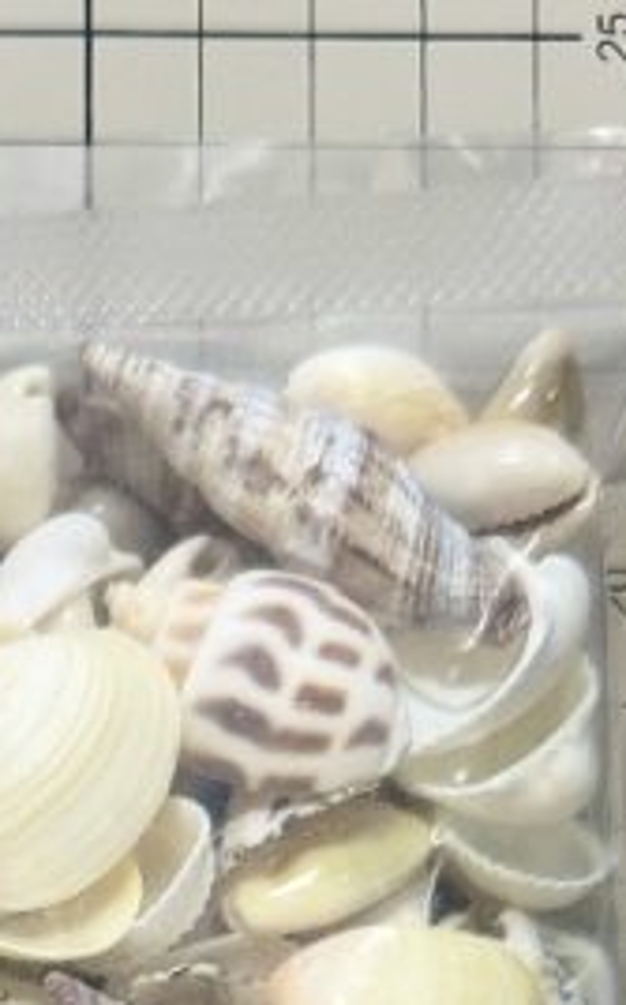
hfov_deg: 14.6
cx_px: -401
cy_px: 1388
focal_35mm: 81
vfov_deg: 22.3
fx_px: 2216
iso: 125
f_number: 1.78
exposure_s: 1/60
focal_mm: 6.86
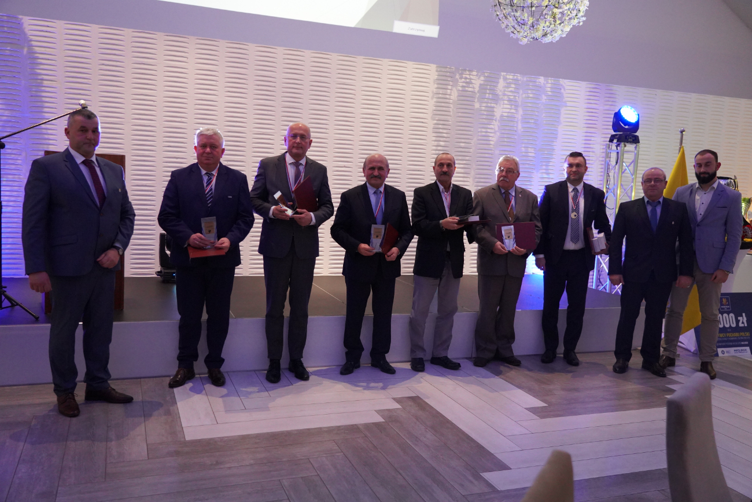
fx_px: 648
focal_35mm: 31
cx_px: 376
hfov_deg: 60.3
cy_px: 251
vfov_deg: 42.3
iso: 8000
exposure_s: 1/160
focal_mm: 31
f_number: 4
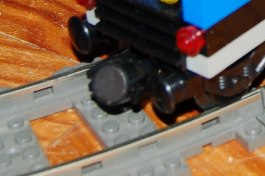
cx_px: 415
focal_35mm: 239
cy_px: -210
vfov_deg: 5.6
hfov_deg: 8.4
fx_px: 1758
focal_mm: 34
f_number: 5.6
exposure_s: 1/125
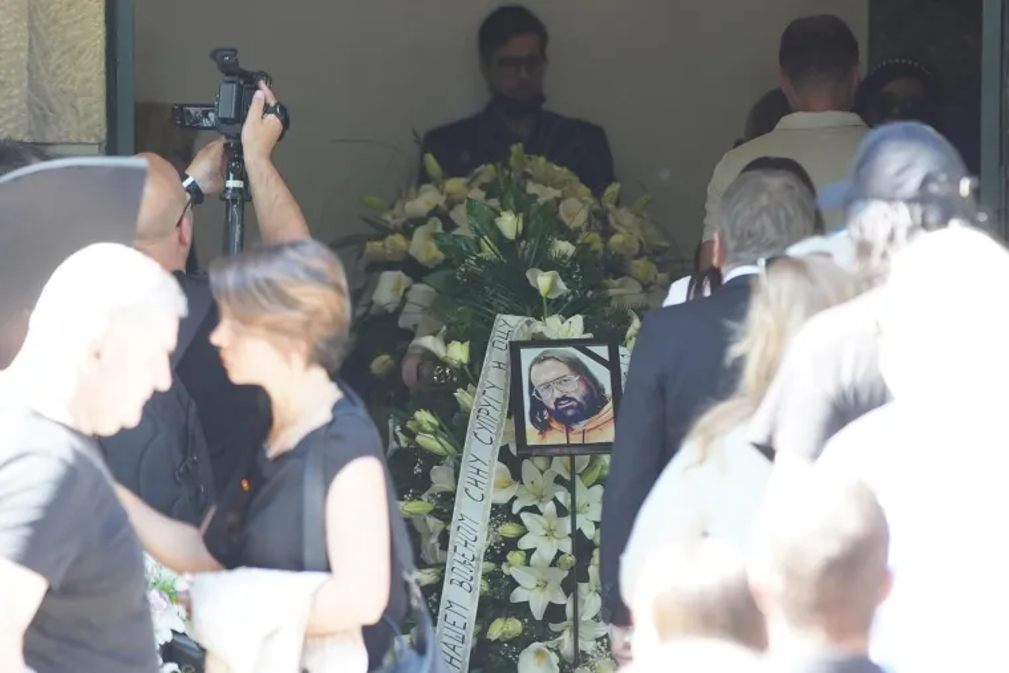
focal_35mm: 300
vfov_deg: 4.6
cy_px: 336
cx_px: 504
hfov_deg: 6.9
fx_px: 8409
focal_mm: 200
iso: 2000
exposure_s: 1/500
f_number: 3.2
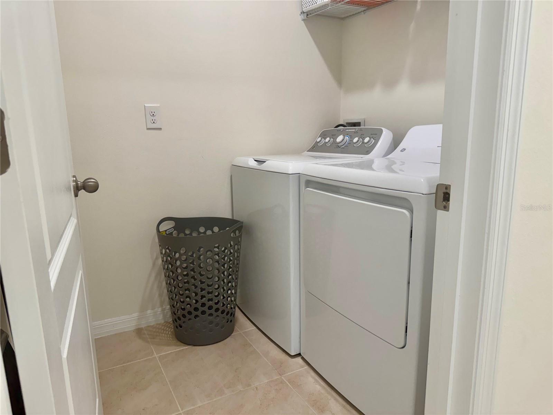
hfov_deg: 71.6
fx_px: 383
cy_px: 208
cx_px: 276
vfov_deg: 56.8
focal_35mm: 24
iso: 200
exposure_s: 1/120
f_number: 1.78
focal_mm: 6.76
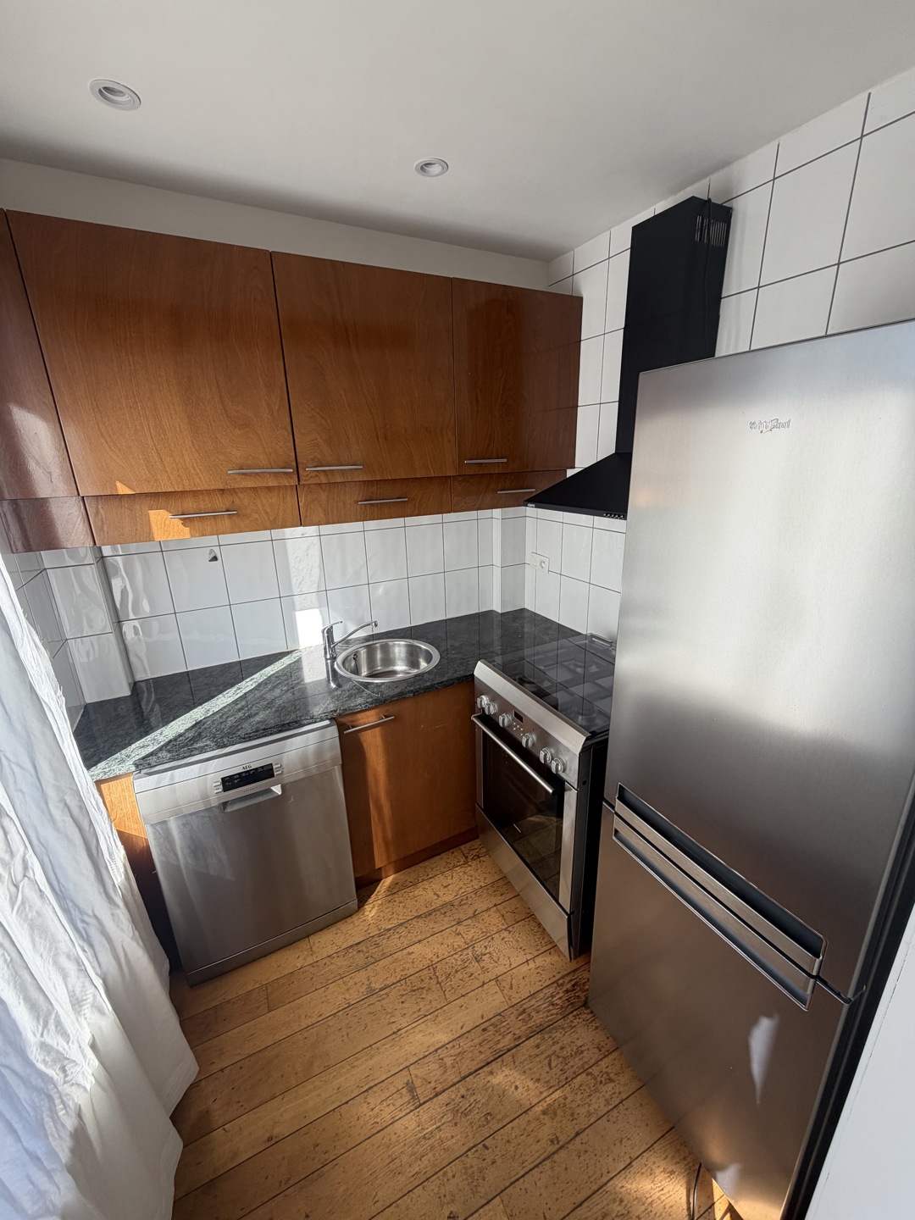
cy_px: 610
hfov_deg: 85.7
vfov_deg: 102.1
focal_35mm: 14
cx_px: 458
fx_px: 493
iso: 64
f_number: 2.2
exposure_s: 1/121
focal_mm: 2.22
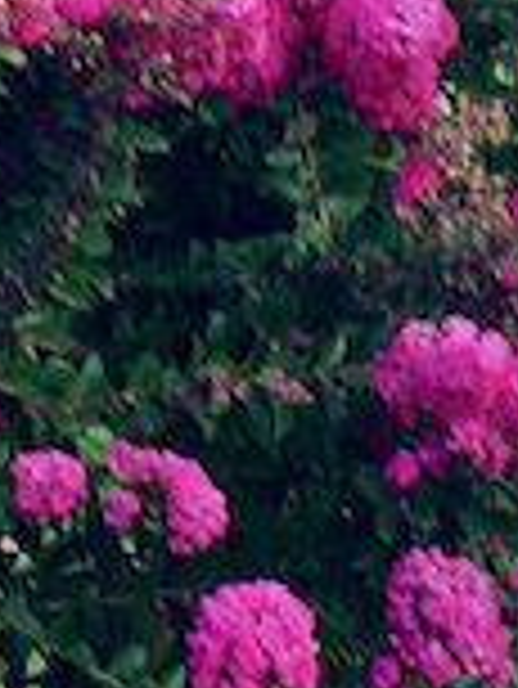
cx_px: -144
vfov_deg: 9.7
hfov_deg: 7.3
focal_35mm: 202
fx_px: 4025
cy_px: 83
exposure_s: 1/40
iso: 40
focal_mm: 4.15
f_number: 2.2
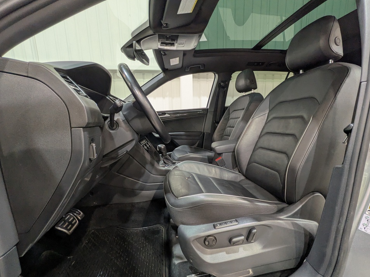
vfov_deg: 81.6
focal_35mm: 15
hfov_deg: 98.2
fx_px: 160
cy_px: 148
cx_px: 186
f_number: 2.2
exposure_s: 1/50
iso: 129
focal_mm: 1.83
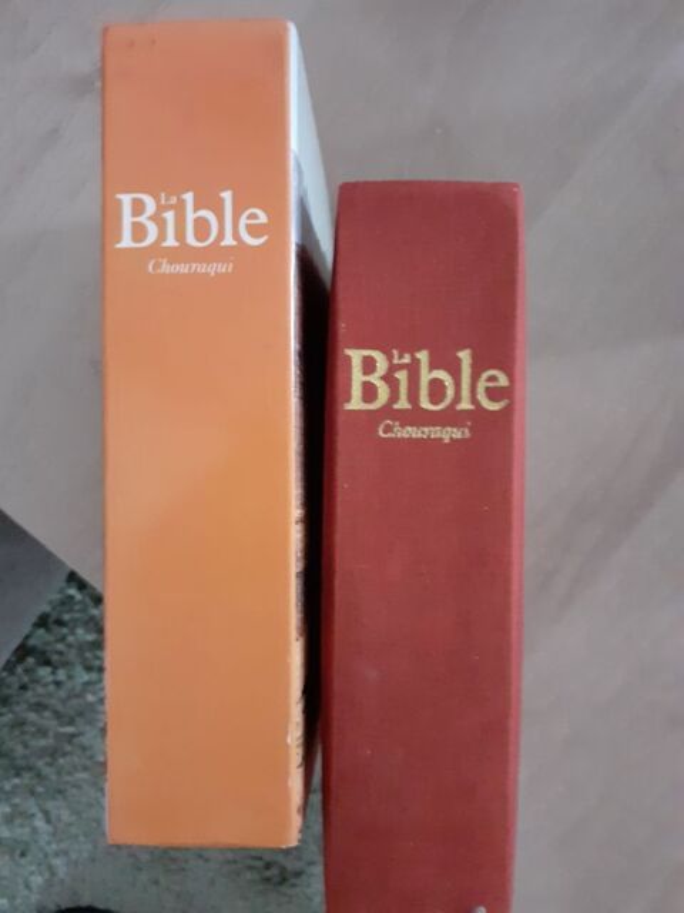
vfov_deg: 65.3
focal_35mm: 27
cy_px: 456
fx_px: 711
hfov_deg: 51.4
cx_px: 342
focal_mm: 3.6
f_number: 1.9
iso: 640
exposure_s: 1/20
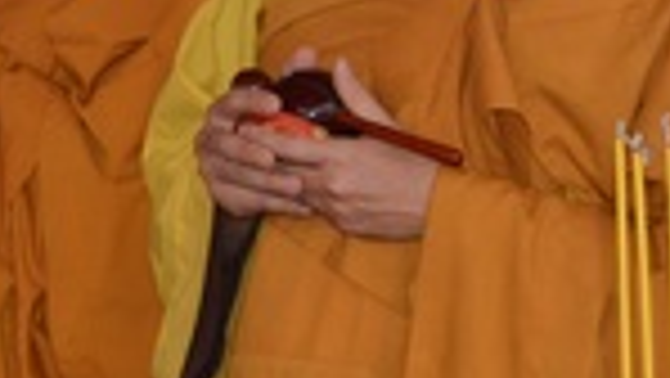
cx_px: -549
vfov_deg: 5.0
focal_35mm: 240
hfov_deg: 8.6
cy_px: -79
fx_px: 4271
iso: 640
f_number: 8
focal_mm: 35
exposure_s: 1/250
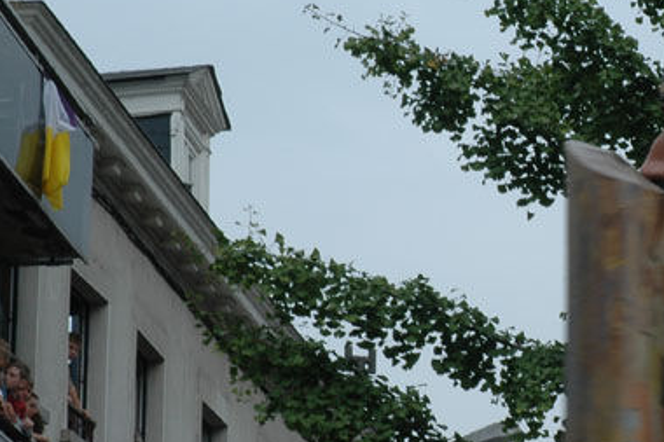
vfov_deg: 8.4
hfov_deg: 12.4
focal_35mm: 164
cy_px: 231
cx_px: 685
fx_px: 3023
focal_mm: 52
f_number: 20
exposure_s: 1/60
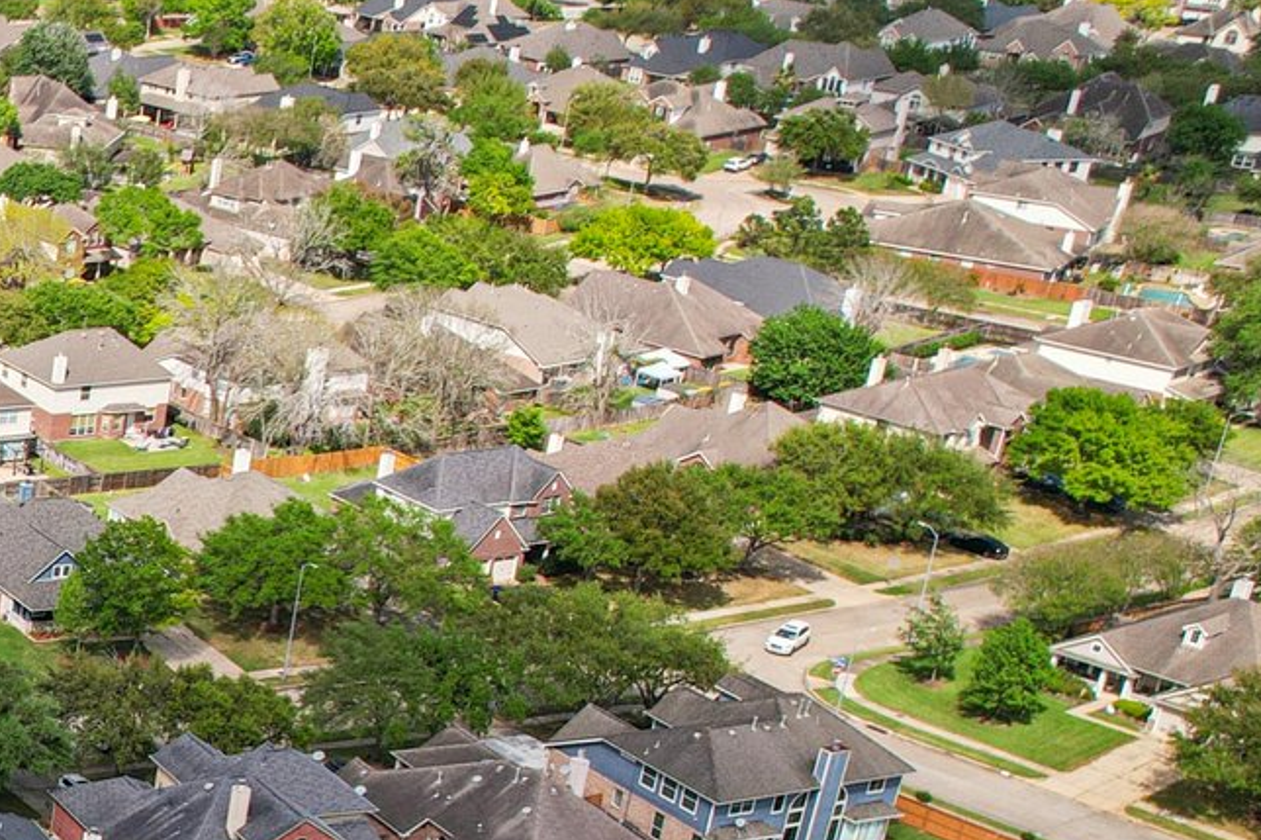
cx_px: -697
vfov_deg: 19.0
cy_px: 816
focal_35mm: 70
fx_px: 2451
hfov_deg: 22.7
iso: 120
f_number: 2.8
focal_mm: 8.4
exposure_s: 1/120
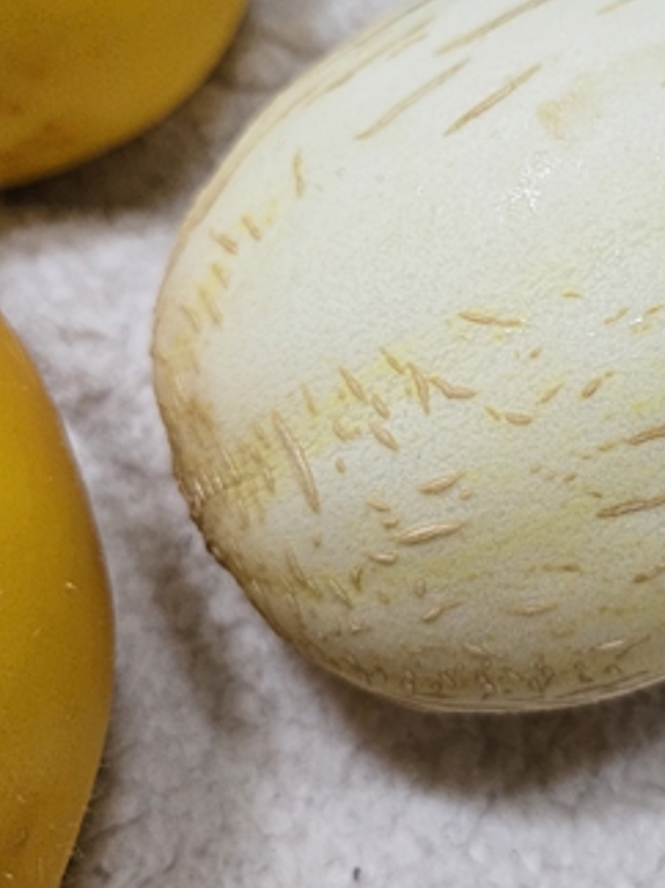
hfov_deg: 36.2
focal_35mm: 38
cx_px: 547
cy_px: 331
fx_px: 974
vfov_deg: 48.5
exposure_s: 1/120
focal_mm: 5.4
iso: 640
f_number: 1.8
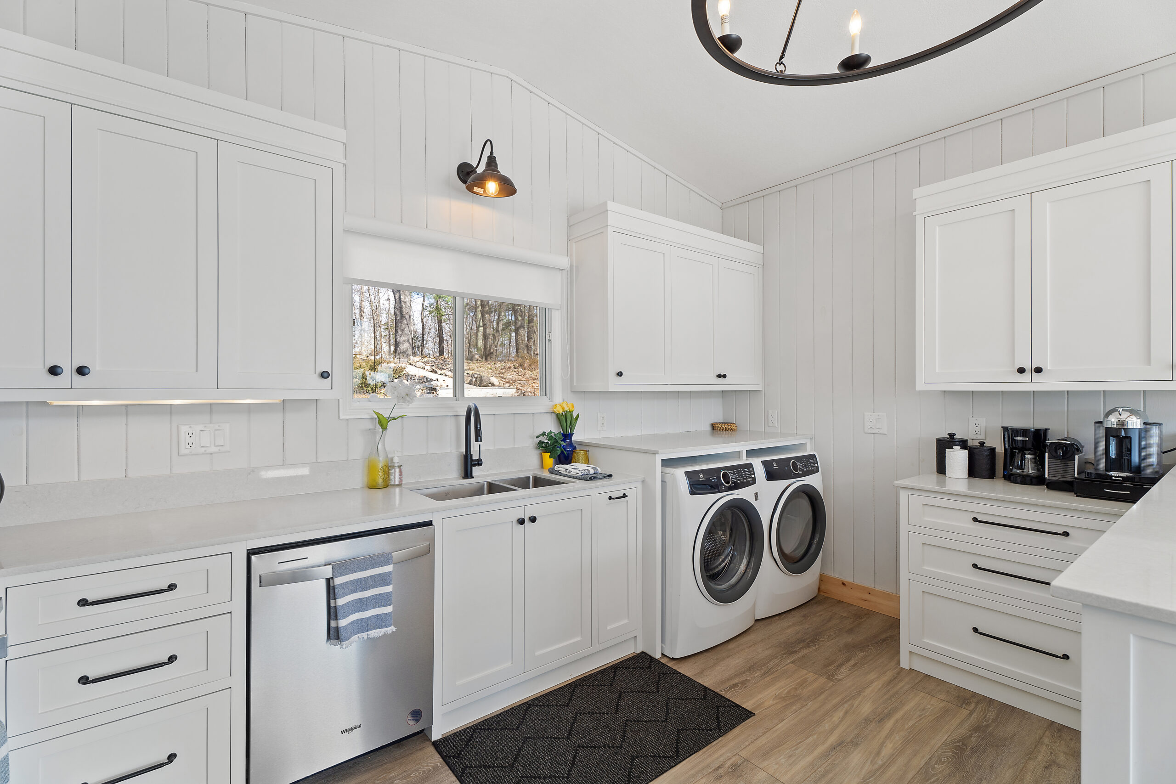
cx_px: 588
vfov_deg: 73.8
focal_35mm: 16
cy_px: 392
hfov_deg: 96.7
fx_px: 523
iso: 200
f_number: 7.1
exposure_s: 1/13
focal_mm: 16
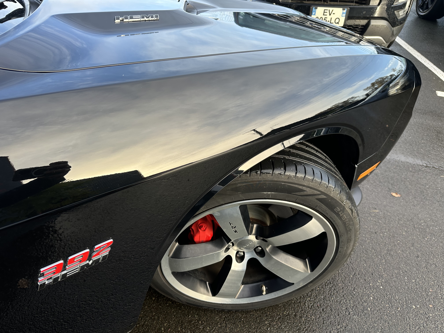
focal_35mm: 24
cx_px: 222
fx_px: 308
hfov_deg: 71.6
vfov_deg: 56.8
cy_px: 166
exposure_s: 1/426
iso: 80
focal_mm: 6.86
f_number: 1.78
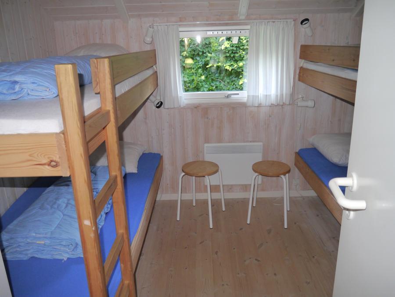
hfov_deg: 63.4
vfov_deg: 49.8
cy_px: 148
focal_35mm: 28
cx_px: 198
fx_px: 320
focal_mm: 14
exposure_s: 1/60
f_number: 3.5
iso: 800
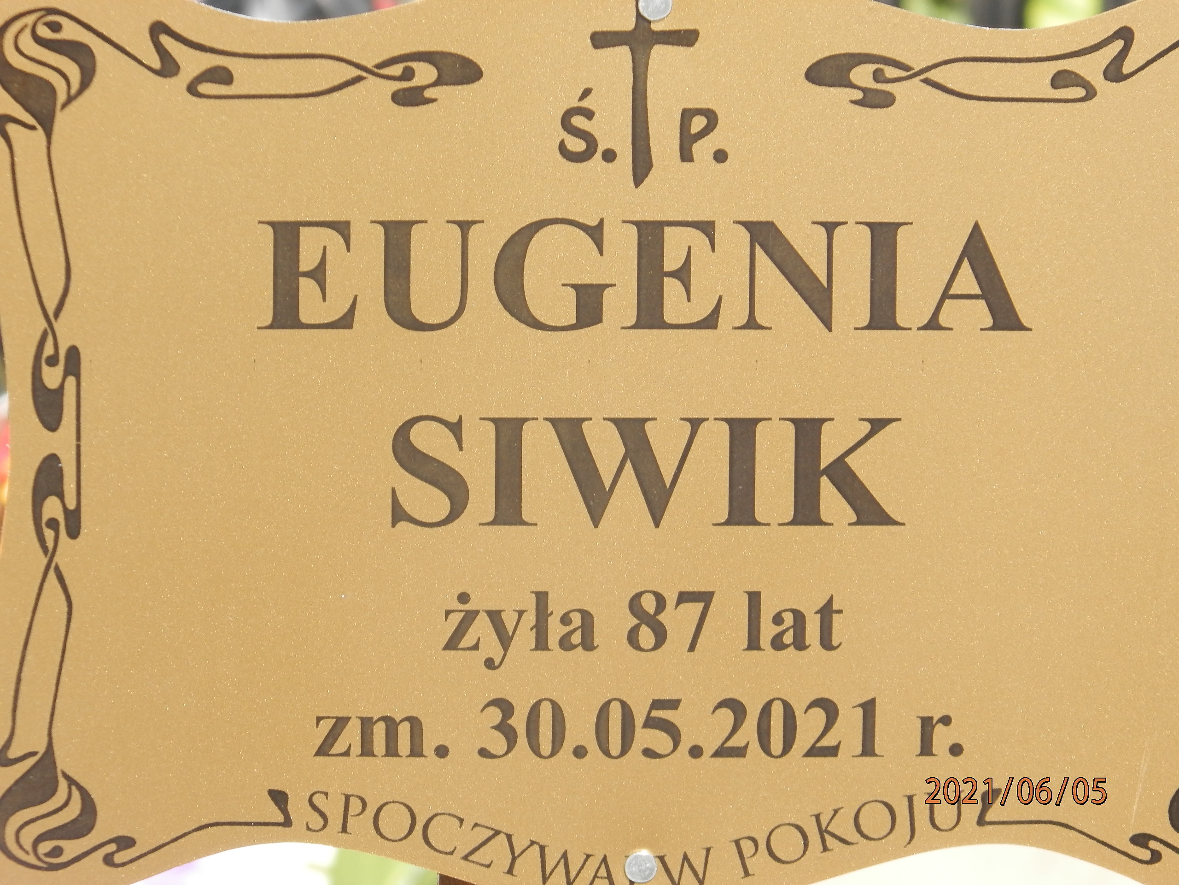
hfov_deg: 7.0
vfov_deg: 5.3
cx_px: 590
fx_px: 9571
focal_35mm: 281
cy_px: 442
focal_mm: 50.2
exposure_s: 1/200
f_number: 5.6
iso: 100
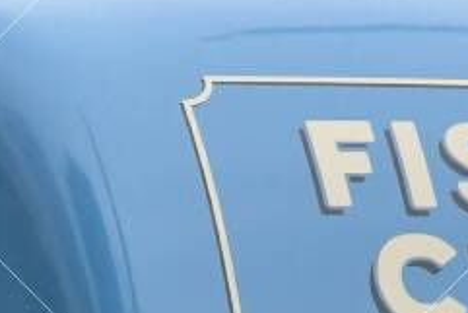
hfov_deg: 4.1
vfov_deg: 2.7
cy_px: 424
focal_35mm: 502
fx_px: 6530
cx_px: -113
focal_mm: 62
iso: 3200
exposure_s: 1/640
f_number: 13
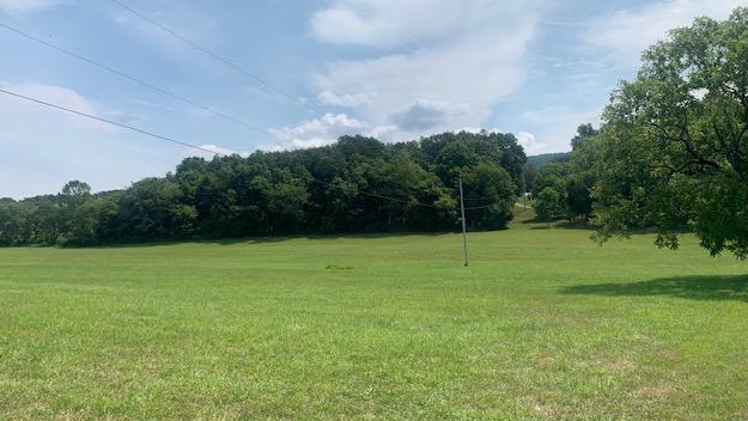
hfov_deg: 66.1
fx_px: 575
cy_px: 228
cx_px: 375
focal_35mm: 29
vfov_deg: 40.2
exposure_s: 1/4098
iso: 25
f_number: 1.8
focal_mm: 4.25
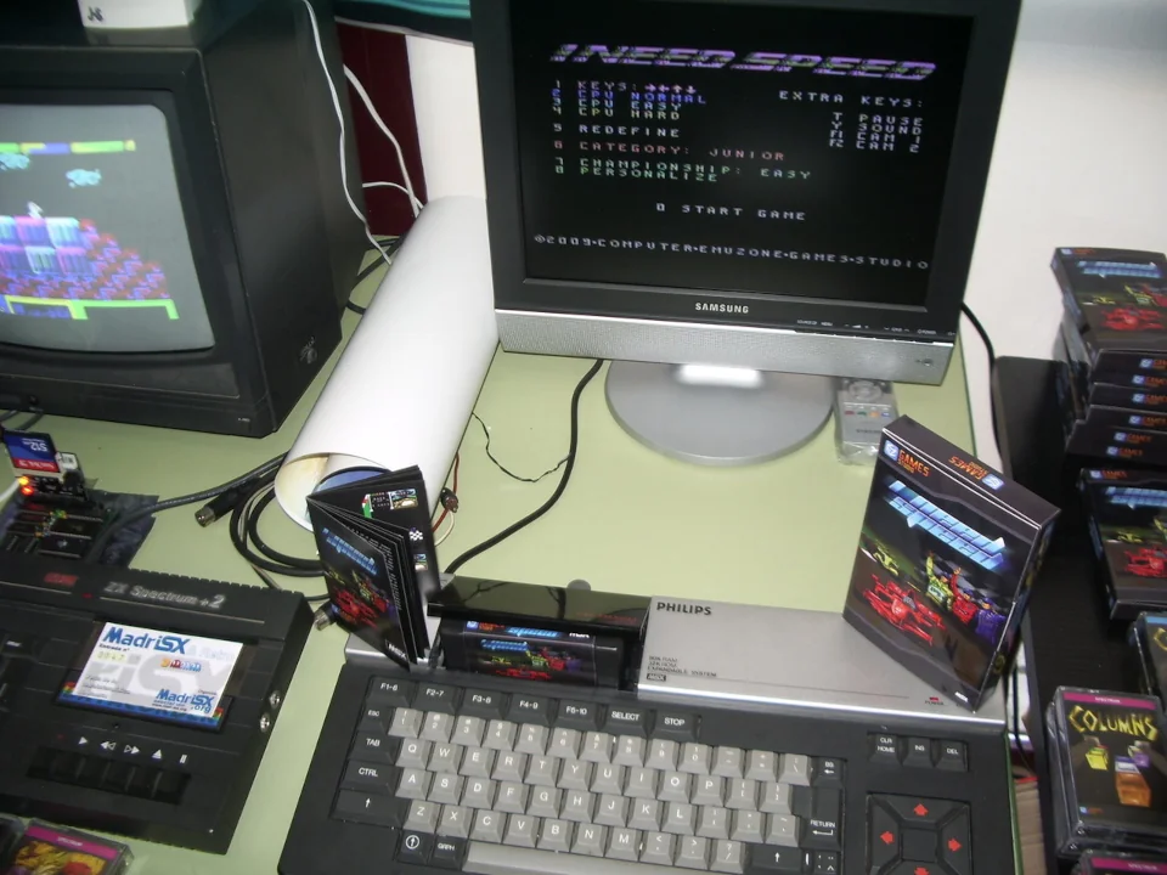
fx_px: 1180
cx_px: 584
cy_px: 438
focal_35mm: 35
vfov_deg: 40.7
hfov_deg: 52.6
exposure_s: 1/40
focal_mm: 5.8
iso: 50
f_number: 2.6
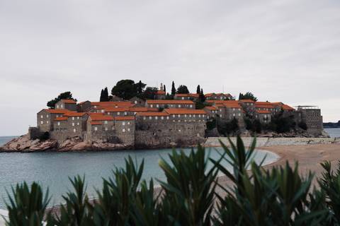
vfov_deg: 28.1
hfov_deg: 41.1
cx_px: 170
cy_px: 113
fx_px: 453
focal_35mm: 48
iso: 100
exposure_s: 1/60
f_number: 4
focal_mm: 32
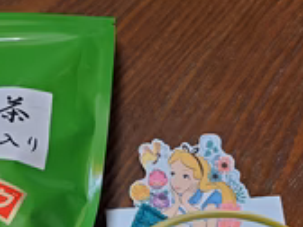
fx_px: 543
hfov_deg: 30.6
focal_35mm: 62
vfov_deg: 22.3
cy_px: 250
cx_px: 74
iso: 250
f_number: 2.4
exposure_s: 1/50
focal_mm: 4.3
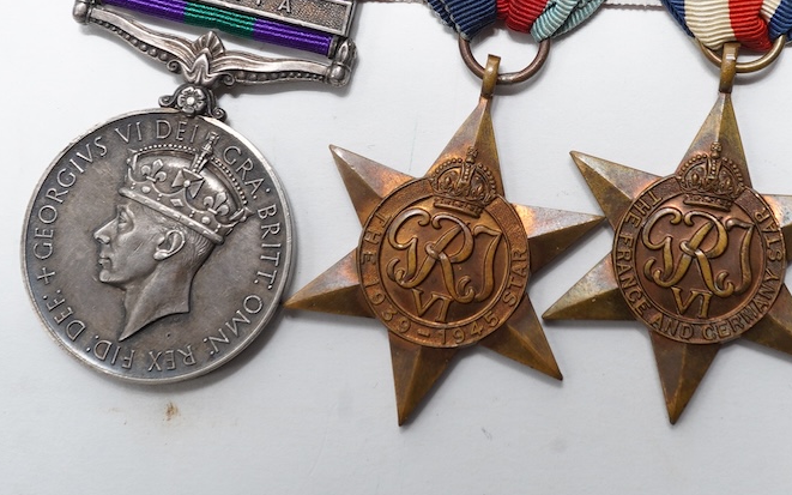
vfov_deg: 16.6
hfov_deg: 26.4
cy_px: 109
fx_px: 1683
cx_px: 512
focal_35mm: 78
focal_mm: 30
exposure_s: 1/100
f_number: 18
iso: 100
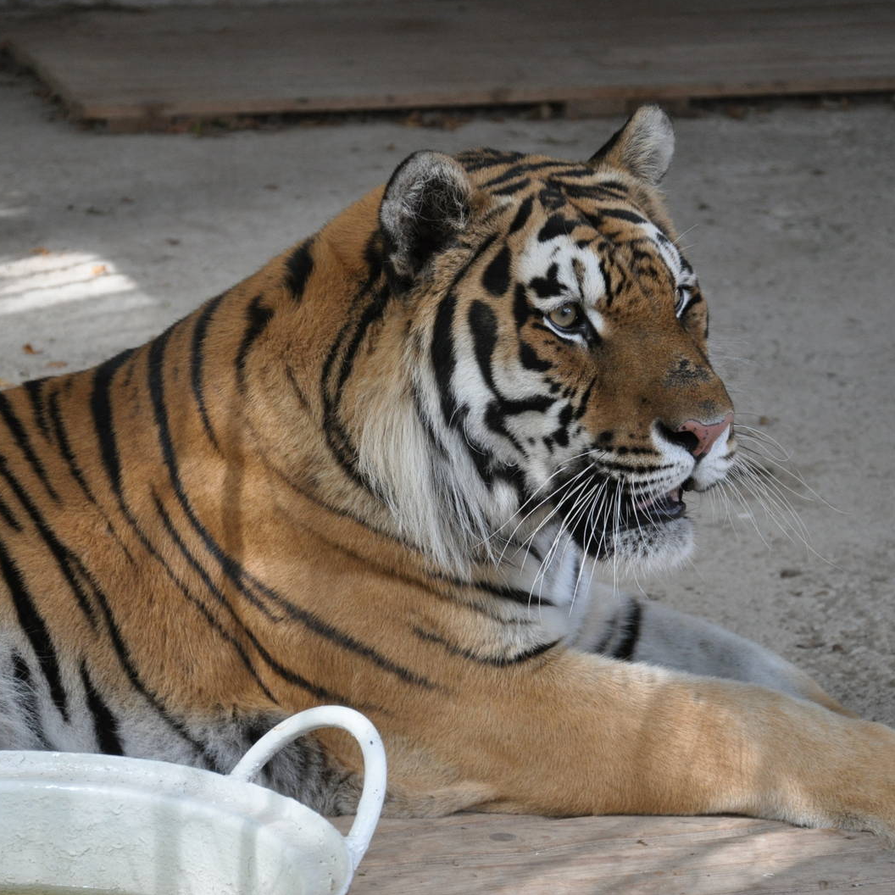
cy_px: 445
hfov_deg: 12.1
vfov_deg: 12.1
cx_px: 503
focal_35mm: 145
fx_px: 4231
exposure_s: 1/125
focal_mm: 75
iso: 800
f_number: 5.3
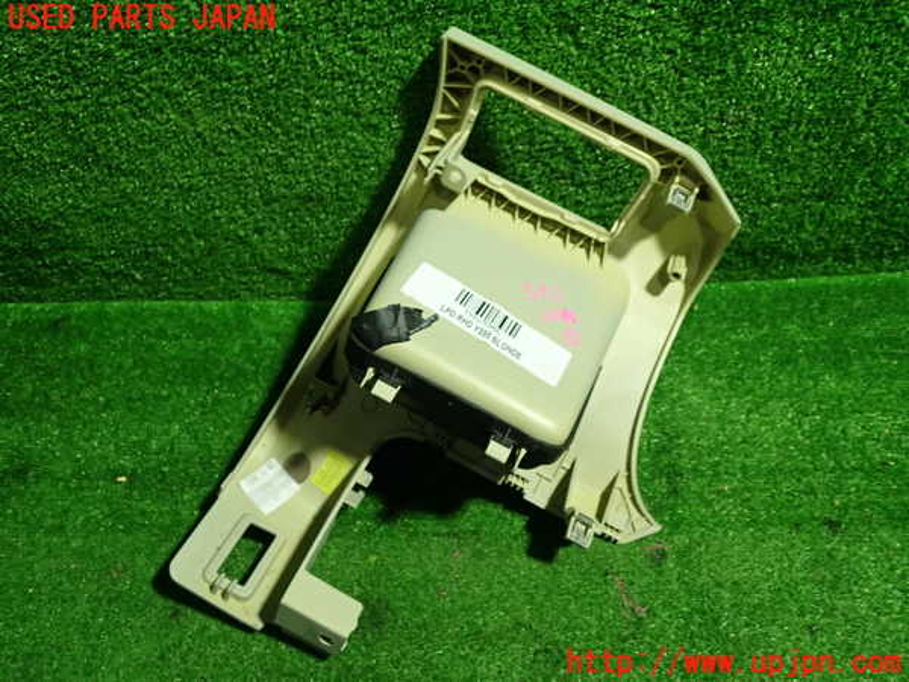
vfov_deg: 46.8
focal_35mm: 30
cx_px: 454
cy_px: 341
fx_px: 788
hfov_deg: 60.0
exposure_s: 1/30
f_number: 2.3
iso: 200
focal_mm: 5.4
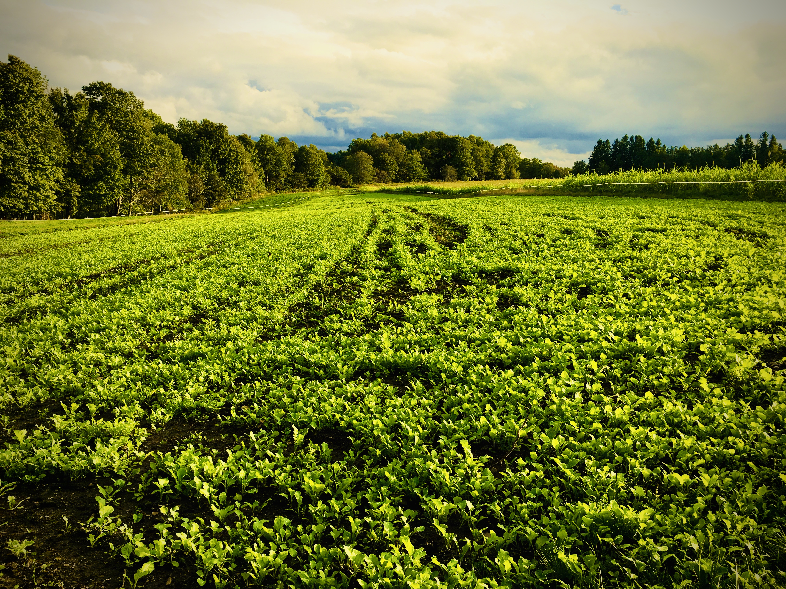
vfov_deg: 48.2
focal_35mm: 29
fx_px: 658
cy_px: 294
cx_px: 393
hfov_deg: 61.7
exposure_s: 1/578
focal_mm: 4.15
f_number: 2.2
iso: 25
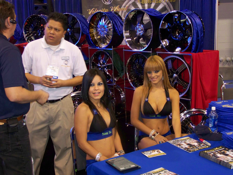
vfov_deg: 25.7
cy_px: 88
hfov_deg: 33.8
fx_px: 384
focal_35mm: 57
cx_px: 116
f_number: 3.2
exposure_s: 1/30
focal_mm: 9.4
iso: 200
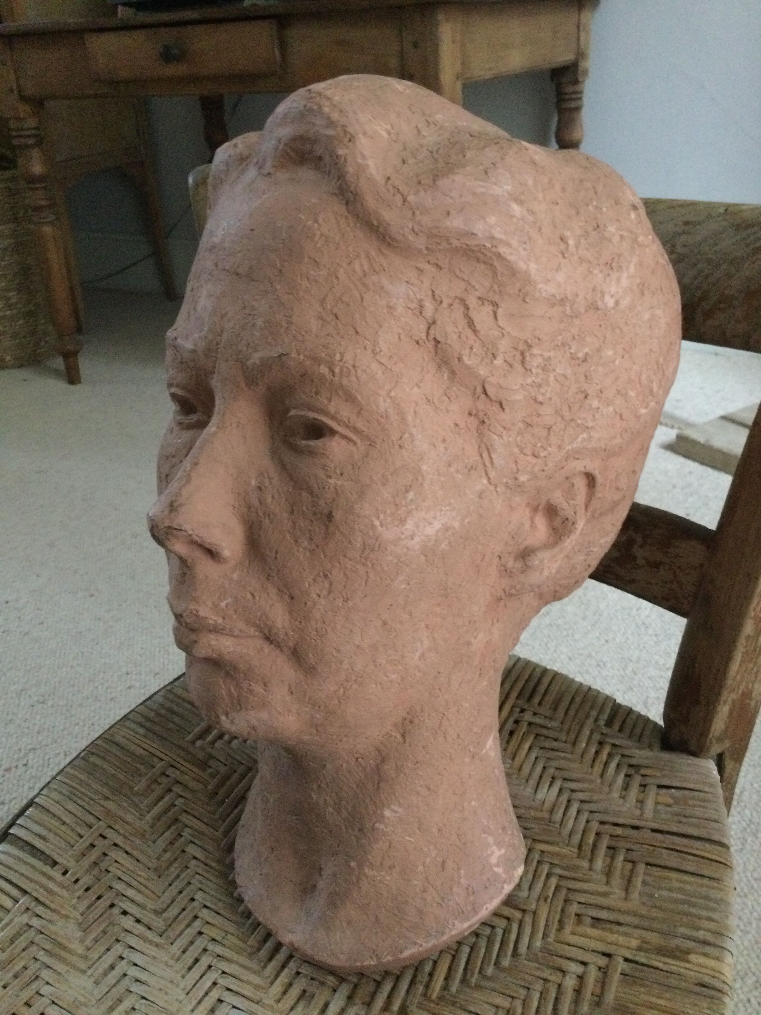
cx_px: 380
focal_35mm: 31
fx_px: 909
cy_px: 508
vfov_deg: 58.4
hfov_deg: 45.4
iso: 500
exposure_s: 1/17
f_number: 2.4
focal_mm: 3.3
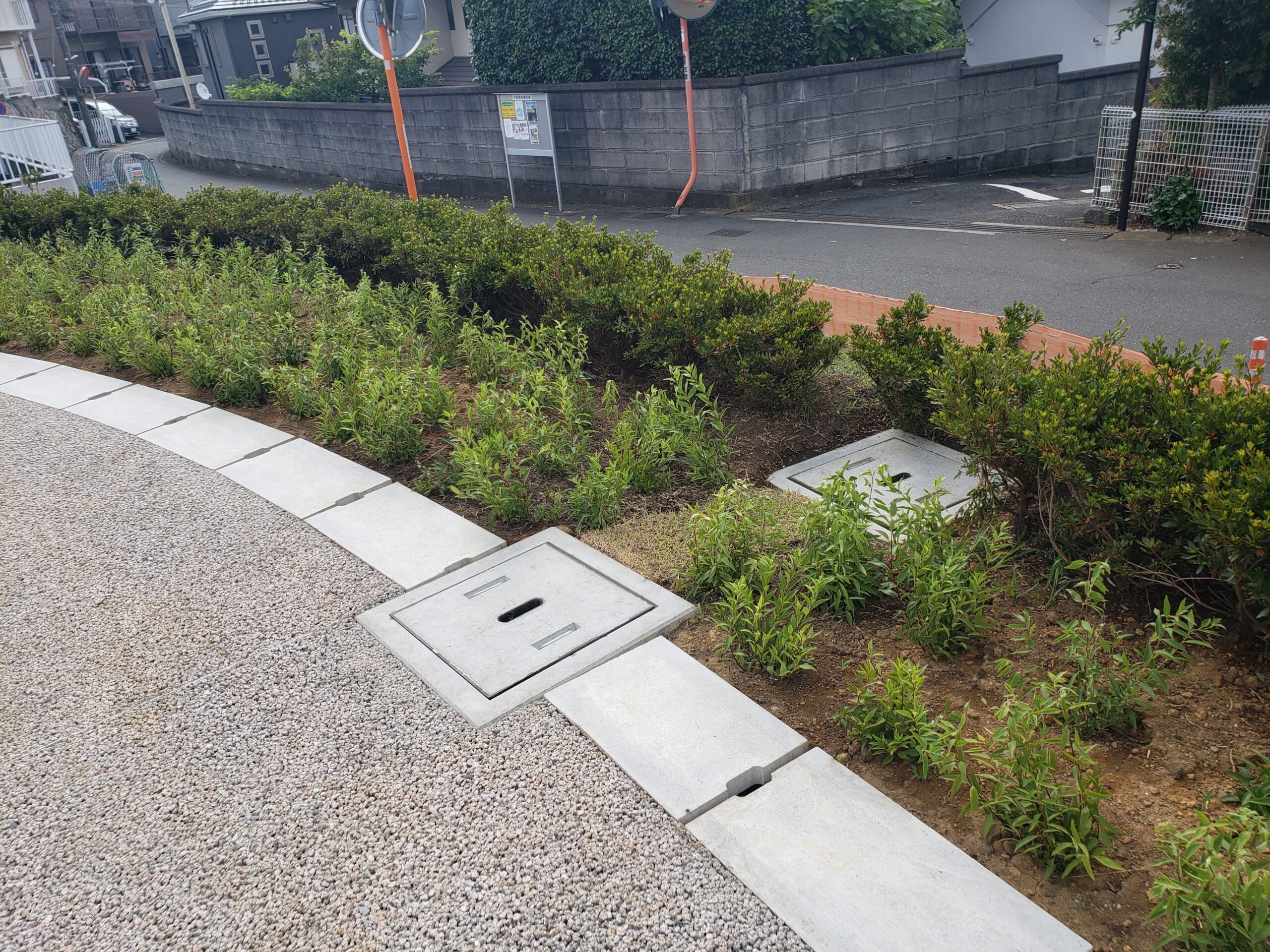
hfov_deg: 67.3
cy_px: 476
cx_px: 635
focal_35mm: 26
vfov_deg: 53.1
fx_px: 954
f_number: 2.4
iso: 50
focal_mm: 4.3
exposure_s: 1/675
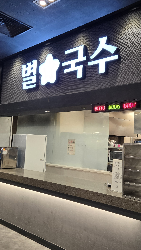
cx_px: 87
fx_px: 226
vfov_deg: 58.0
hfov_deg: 34.5
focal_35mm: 34
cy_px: 124
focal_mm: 5.4
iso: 125
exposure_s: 1/120
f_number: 1.8
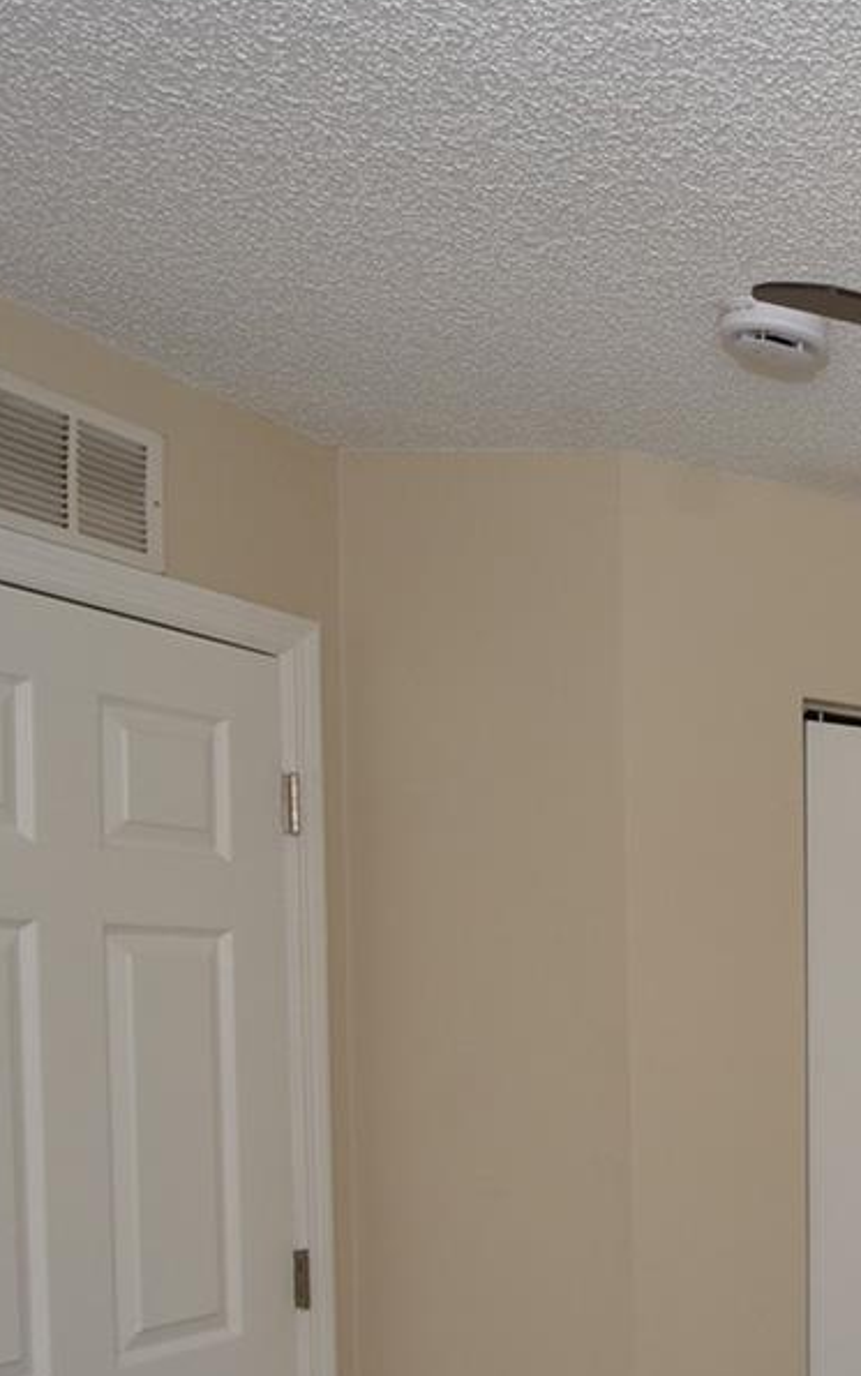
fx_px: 1538
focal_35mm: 41
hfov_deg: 21.4
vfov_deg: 45.5
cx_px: 1528
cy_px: 1122
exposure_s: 1/125
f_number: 5.6
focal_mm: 10
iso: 180
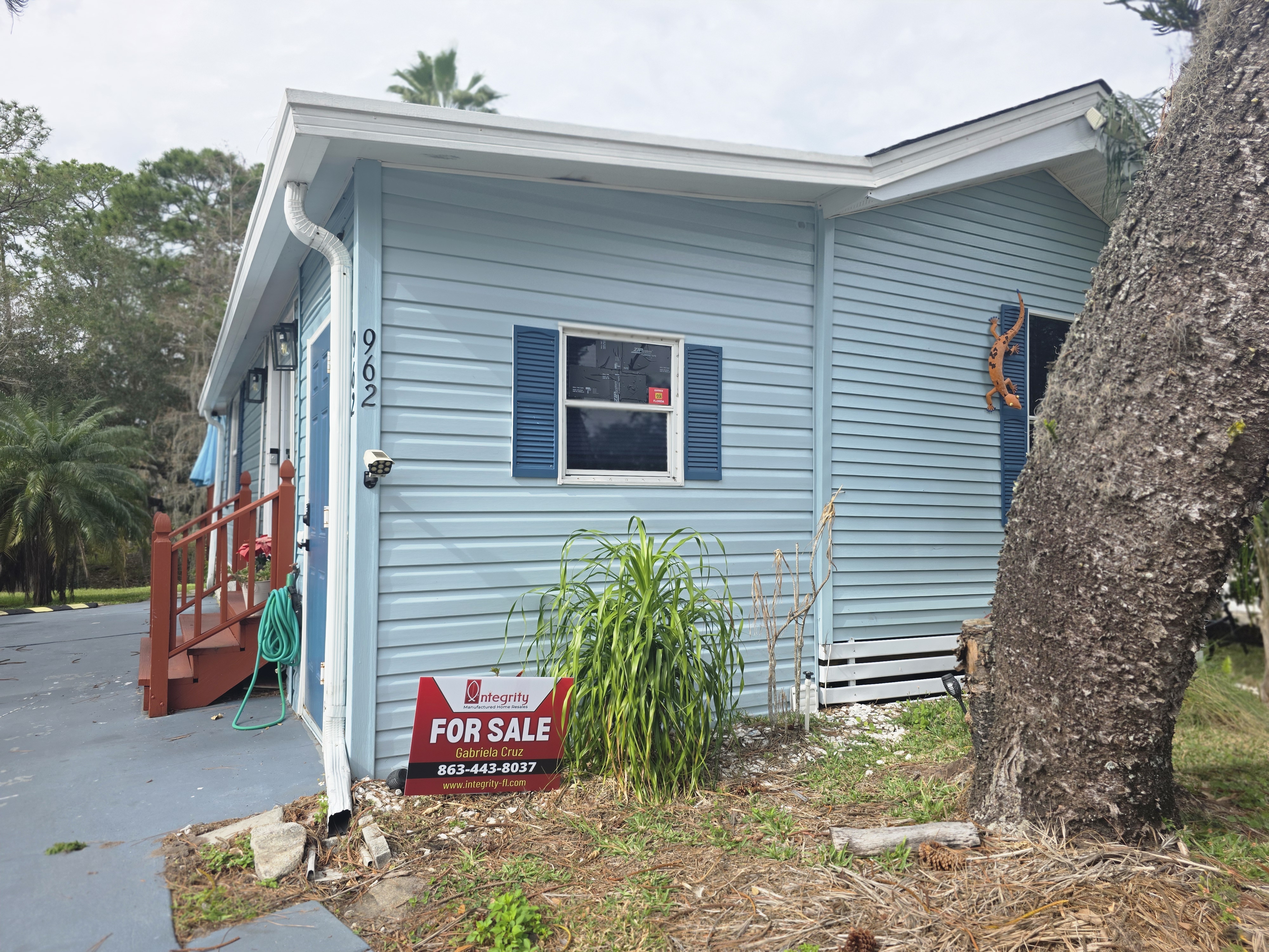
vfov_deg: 58.9
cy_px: 476
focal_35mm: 23
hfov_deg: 73.9
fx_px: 843
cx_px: 634
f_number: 1.7
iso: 80
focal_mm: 6.3
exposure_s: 1/3474
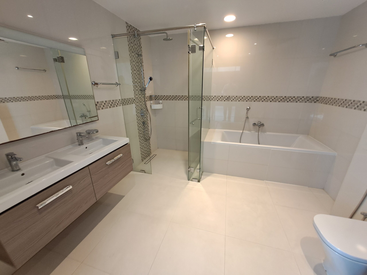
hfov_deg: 106.2
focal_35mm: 13
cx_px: 184
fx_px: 138
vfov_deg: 89.9
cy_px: 138
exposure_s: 1/50
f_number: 2.2
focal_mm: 1.42
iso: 100
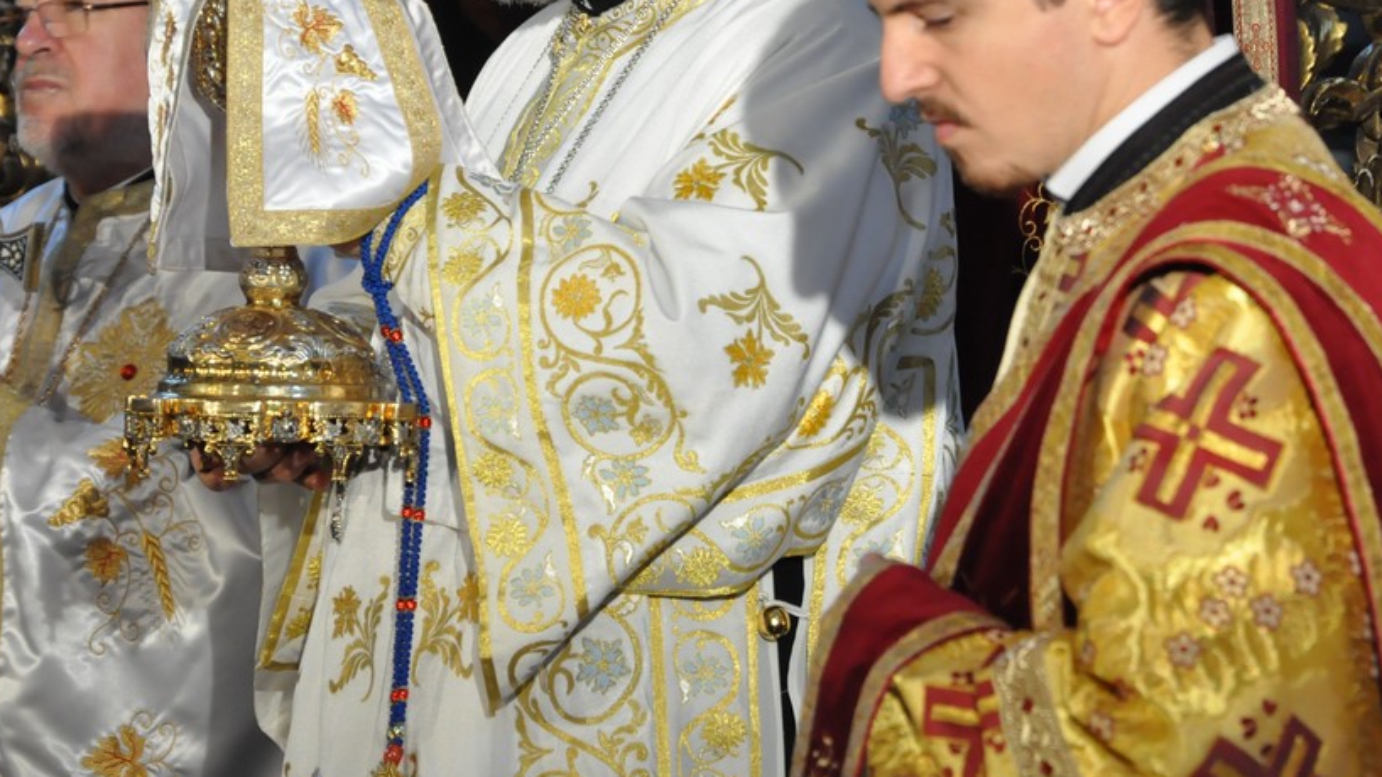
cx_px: 539
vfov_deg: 6.2
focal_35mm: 196
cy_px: 177
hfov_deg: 11.0
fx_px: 7173
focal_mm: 85
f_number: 5.6
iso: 1600
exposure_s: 1/80
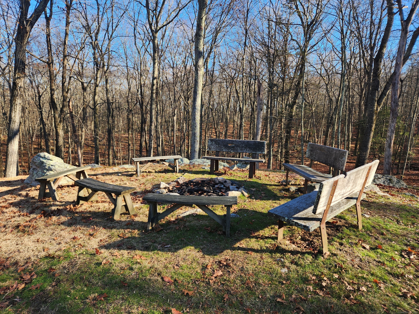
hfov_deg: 73.9
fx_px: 278
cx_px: 210
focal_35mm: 23
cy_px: 157
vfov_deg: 58.9
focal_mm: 5.4
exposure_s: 1/260
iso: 20
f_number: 1.8
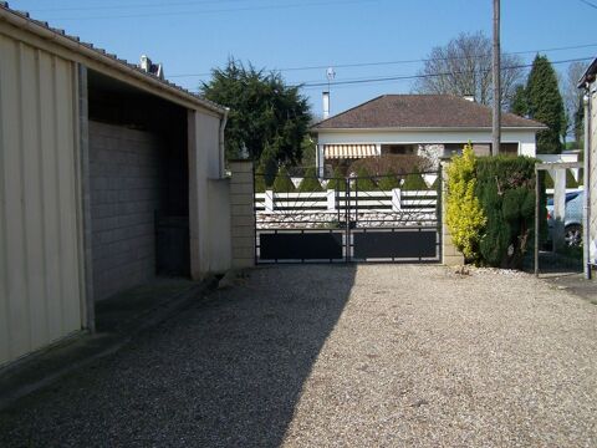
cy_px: 224
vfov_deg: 37.7
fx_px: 655
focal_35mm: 38
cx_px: 298
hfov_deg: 49.0
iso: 80
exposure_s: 1/1000
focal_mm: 6.3
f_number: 4
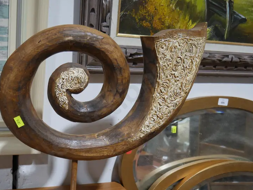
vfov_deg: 35.7
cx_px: 90
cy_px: 125
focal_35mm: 40
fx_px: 292
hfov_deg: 46.2
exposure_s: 1/60
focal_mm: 14
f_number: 3.5
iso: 250
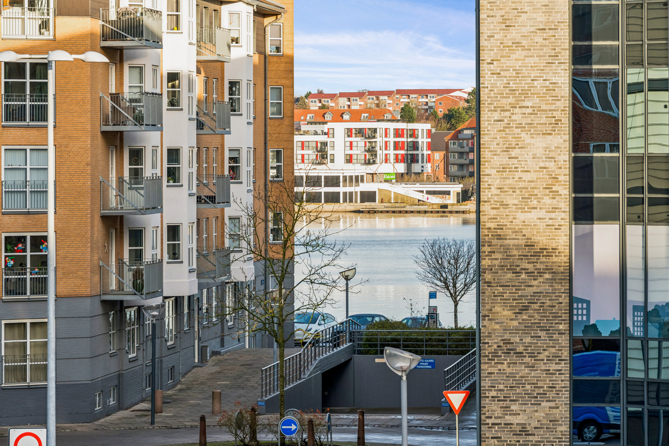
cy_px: 223
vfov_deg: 7.8
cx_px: 334
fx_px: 3270
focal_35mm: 176
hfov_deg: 11.7
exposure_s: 1/320
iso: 800
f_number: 10
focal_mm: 176
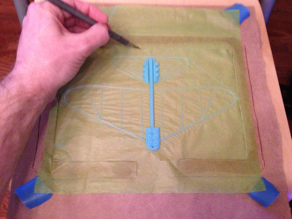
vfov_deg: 42.9
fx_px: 278
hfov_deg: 55.4
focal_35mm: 33
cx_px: 146
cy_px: 110
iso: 500
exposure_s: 1/15
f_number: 2.4
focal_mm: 4.13
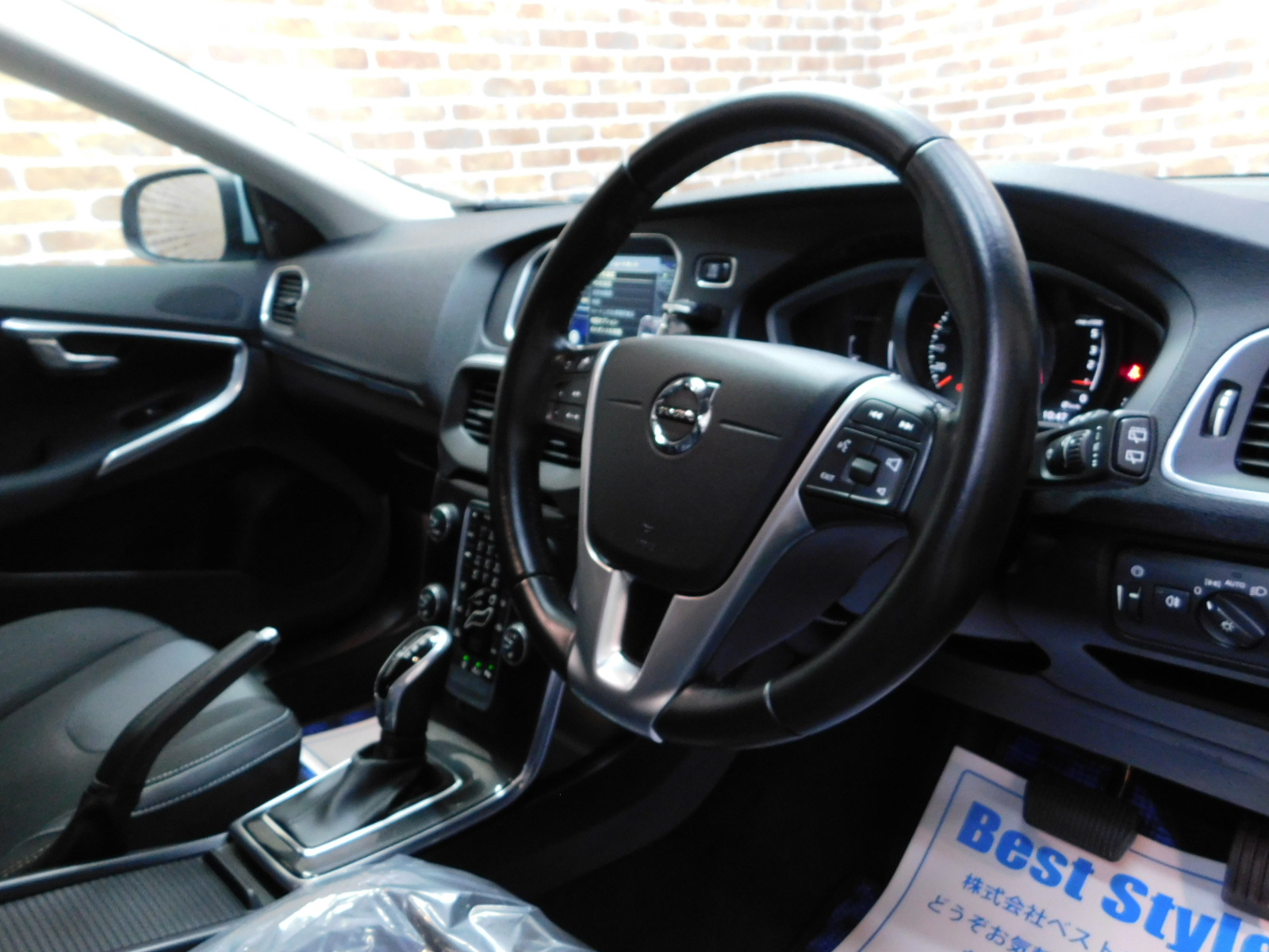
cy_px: 476
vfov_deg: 58.9
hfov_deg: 73.9
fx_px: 843
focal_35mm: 23
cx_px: 634
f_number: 3
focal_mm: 4
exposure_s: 1/10
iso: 400
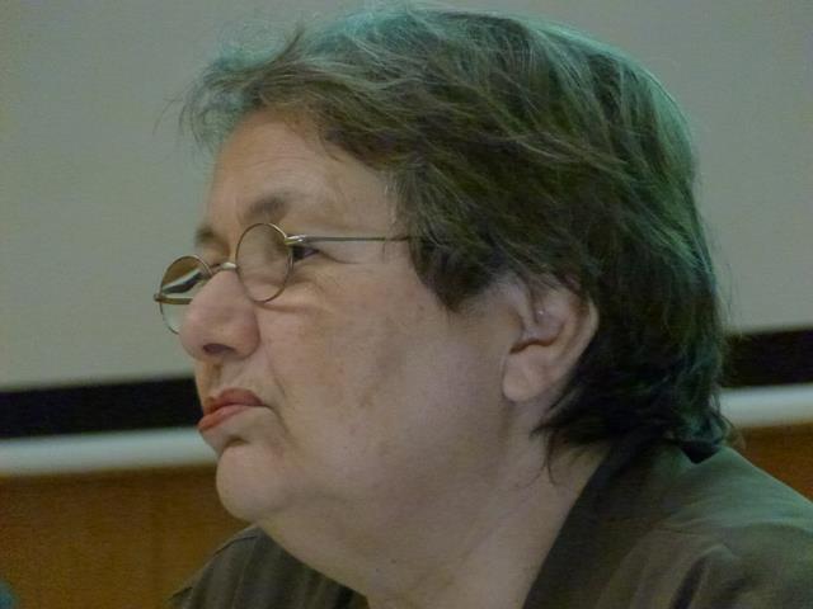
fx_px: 9653
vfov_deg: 3.6
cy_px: 304
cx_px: 406
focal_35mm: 411
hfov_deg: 4.8
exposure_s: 1/30
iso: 1600
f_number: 4.3
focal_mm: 74
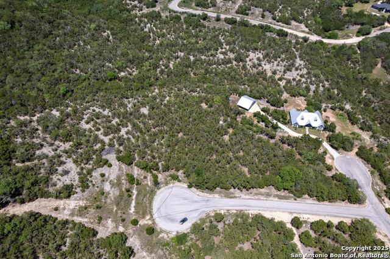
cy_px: 130
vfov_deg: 57.2
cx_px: 195
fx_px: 238
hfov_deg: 78.6
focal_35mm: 22
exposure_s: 1/240
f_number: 2.8
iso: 130
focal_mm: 8.38
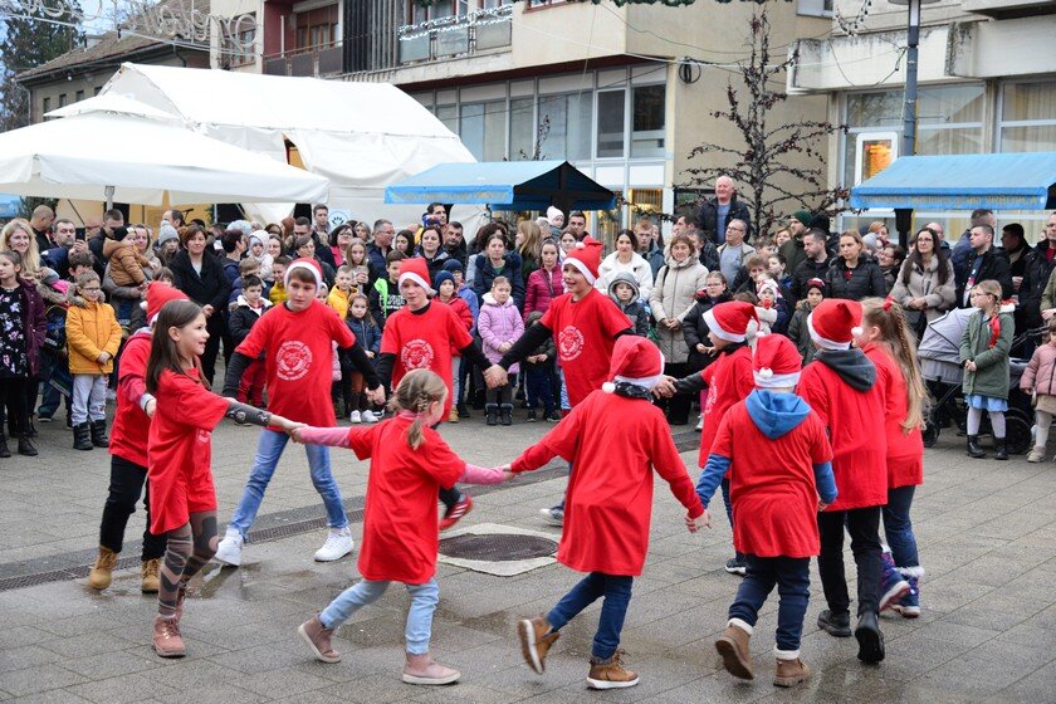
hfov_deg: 41.1
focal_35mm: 48
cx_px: 528
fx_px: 1408
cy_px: 352
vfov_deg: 28.1
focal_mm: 48
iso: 3200
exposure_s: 1/125
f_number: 4
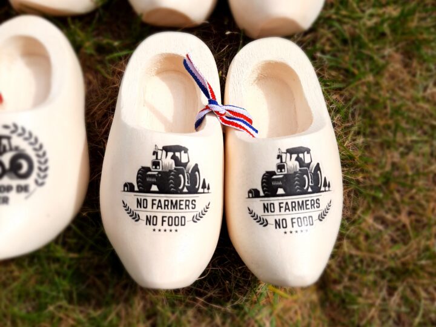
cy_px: 164
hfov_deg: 69.4
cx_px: 218
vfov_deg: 54.9
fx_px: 315
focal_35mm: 25
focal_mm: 4.6
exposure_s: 1/1543
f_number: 2
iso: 32
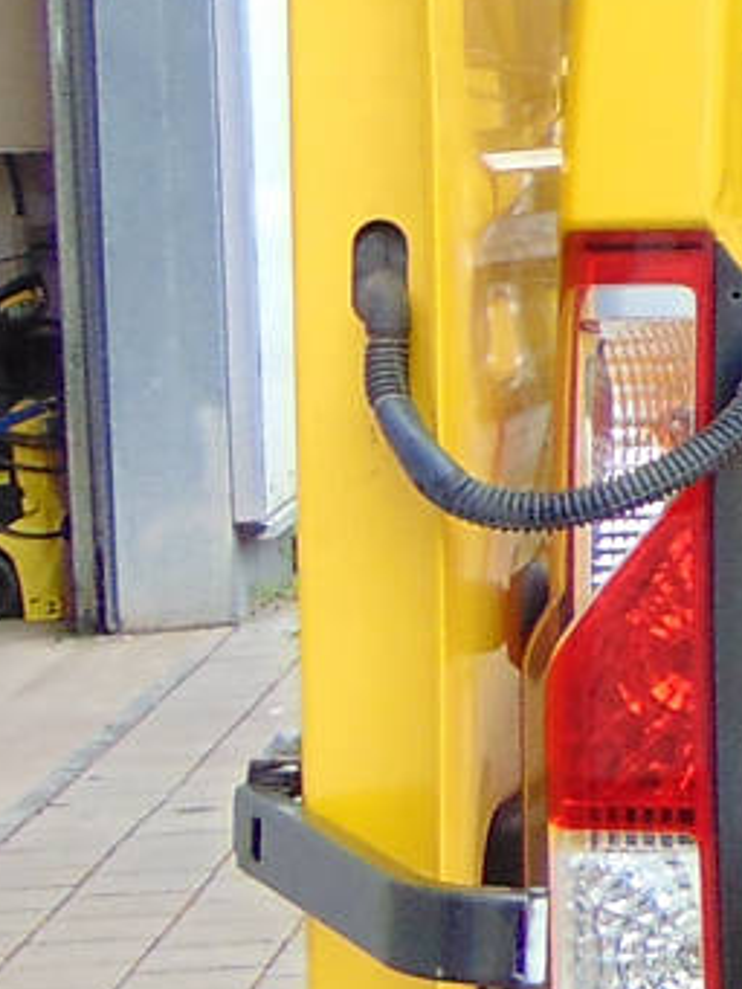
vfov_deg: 11.2
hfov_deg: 7.3
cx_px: 2319
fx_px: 5027
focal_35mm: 176
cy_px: 232
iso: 100
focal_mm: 5.4
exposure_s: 1/125
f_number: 3.1
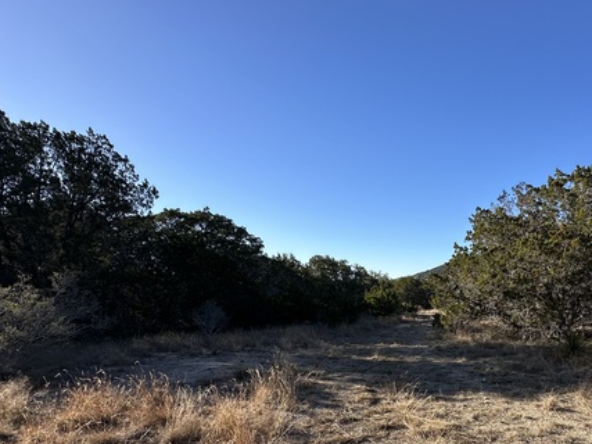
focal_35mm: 21
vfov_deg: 62.1
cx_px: 405
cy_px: 290
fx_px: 359
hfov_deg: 76.0
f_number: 2.2
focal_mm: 2.22
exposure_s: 1/1195
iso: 40
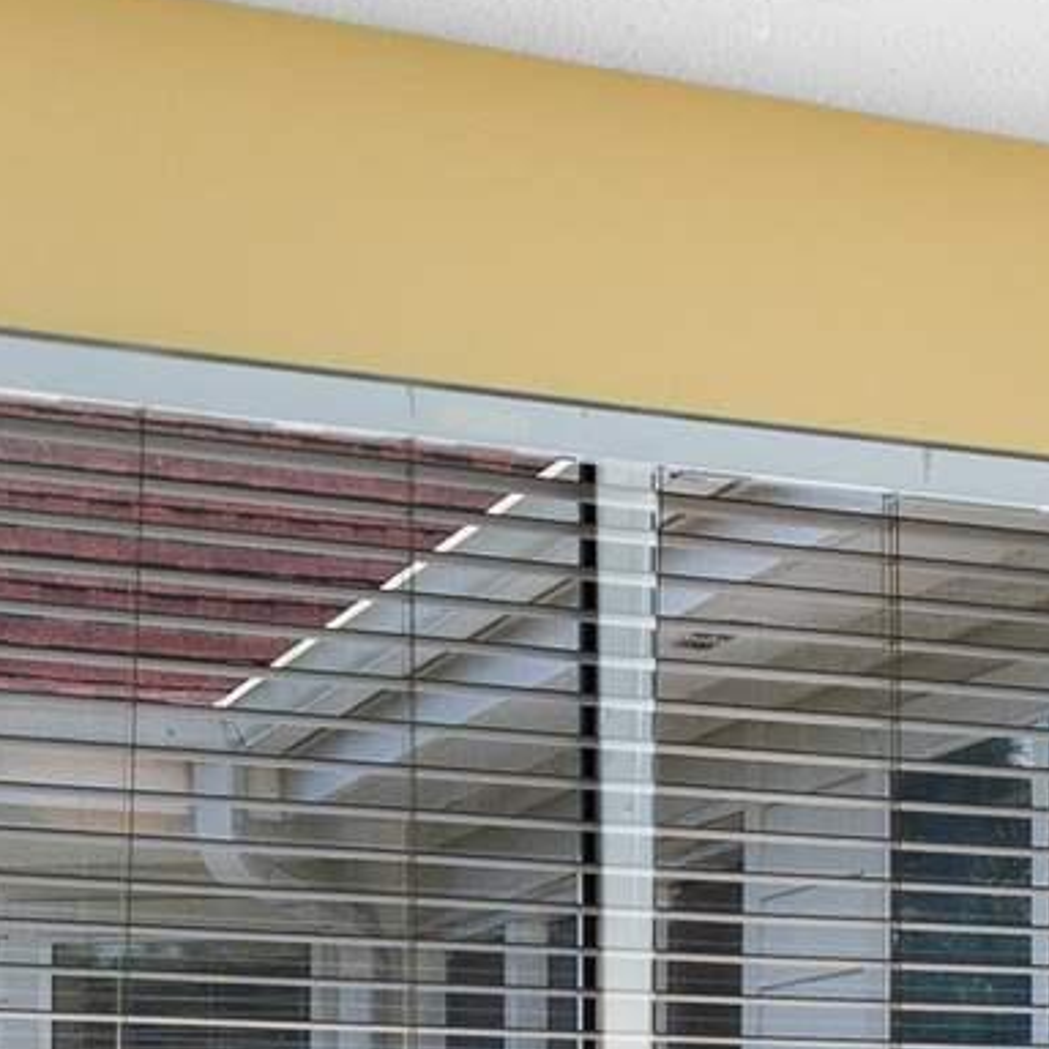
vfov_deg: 16.4
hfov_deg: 14.9
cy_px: 1248
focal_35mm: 102
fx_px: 3497
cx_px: 1866
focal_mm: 10
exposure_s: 1/20
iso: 100
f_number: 4.5
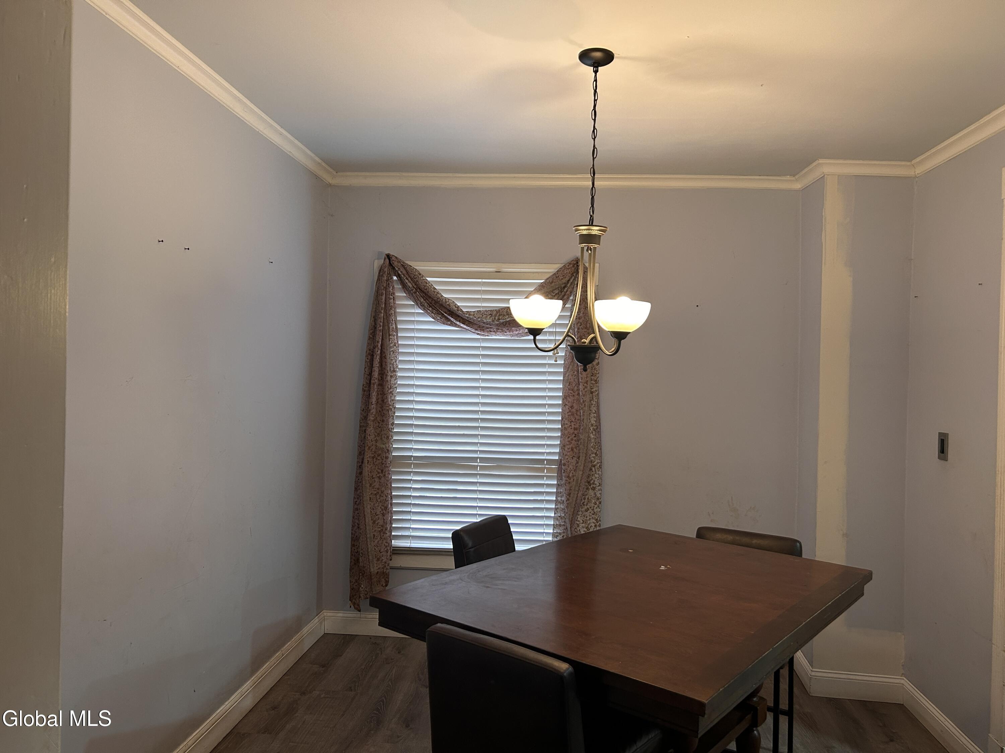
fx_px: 755
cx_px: 502
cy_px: 376
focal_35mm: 26
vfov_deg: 53.1
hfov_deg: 67.3
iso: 125
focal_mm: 5.7
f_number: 1.5
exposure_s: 1/60
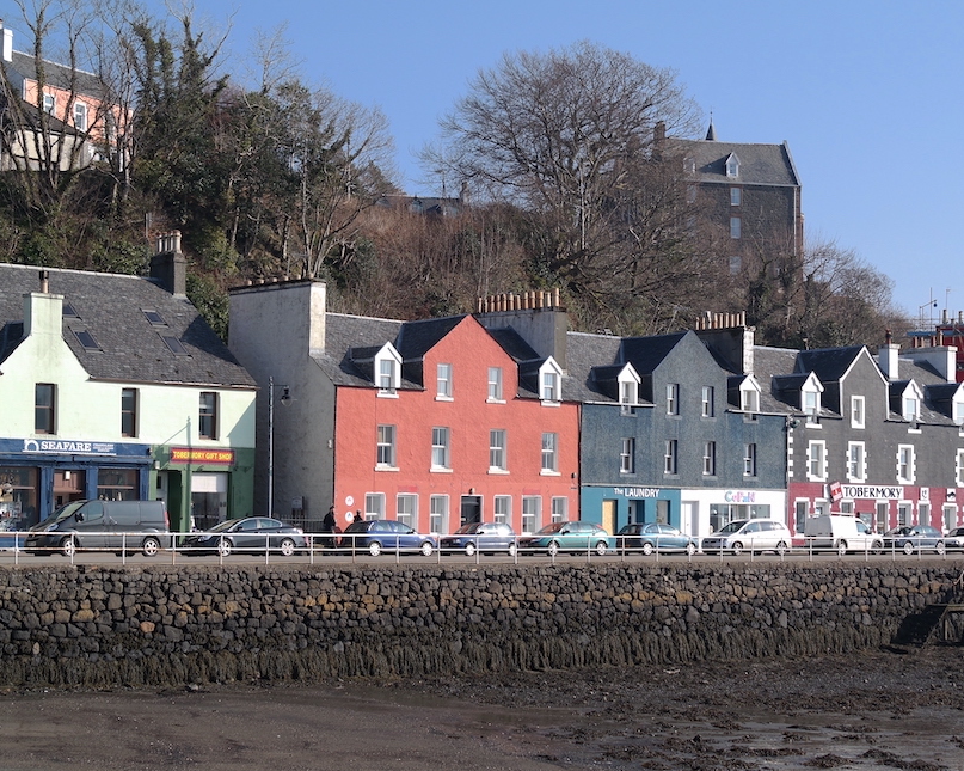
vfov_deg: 20.7
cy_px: 392
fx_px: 2111
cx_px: 540
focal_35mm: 74
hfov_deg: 25.7
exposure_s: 1/250
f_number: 6.3
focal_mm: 35
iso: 100
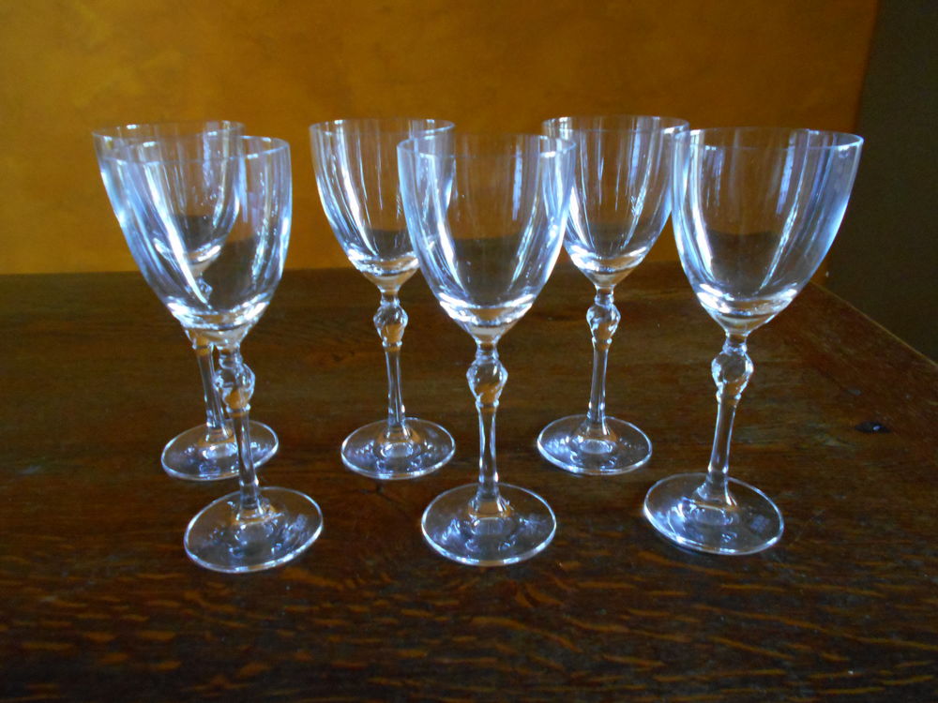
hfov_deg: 67.3
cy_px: 352
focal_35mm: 26
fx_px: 705
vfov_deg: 53.1
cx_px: 469
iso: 640
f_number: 3.2
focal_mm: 4.6
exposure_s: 1/15
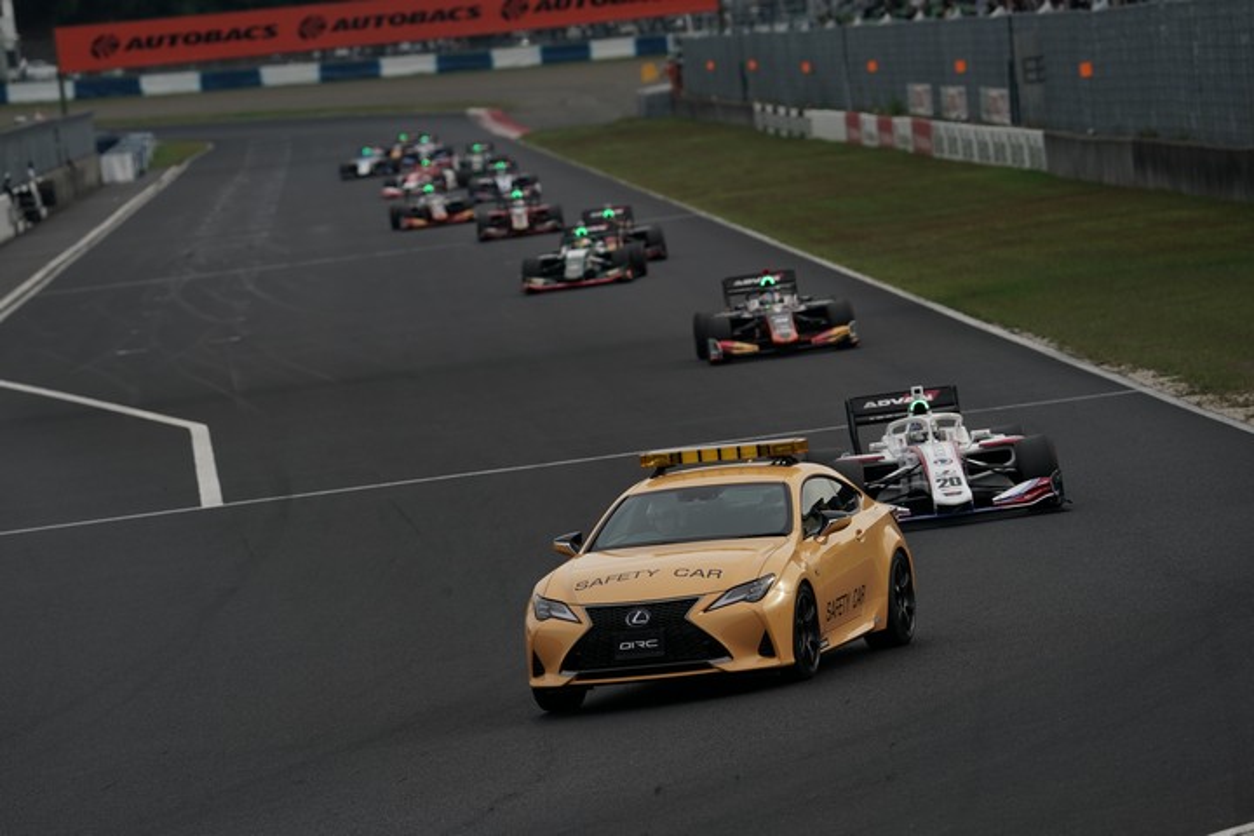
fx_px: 12818
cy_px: 418
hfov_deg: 5.6
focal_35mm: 368
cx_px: 627
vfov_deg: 3.7
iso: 250
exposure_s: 1/800
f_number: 7.1
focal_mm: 368
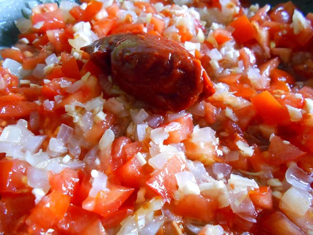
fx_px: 235
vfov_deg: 53.1
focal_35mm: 26
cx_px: 156
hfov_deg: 67.3
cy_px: 118
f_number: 3.2
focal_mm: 4.6
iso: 800
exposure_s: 1/60
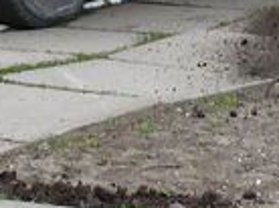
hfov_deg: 8.4
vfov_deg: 6.0
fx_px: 1891
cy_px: -332
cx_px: -26
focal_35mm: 235
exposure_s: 1/100
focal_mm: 6
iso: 100
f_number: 2.8
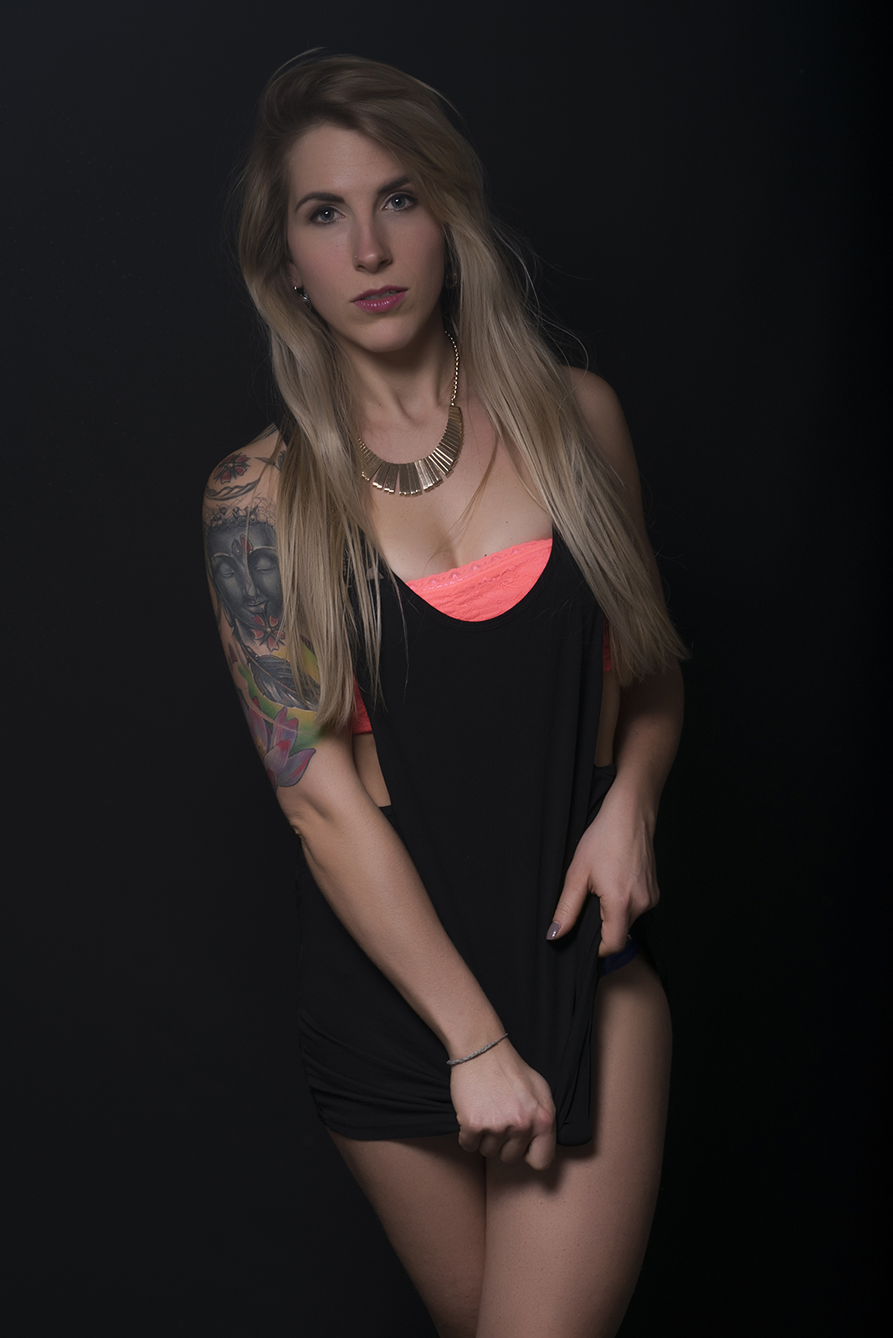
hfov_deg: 16.6
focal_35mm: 82
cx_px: 446
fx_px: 3069
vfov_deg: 24.6
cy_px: 669
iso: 100
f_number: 13
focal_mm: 55
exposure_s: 1/200
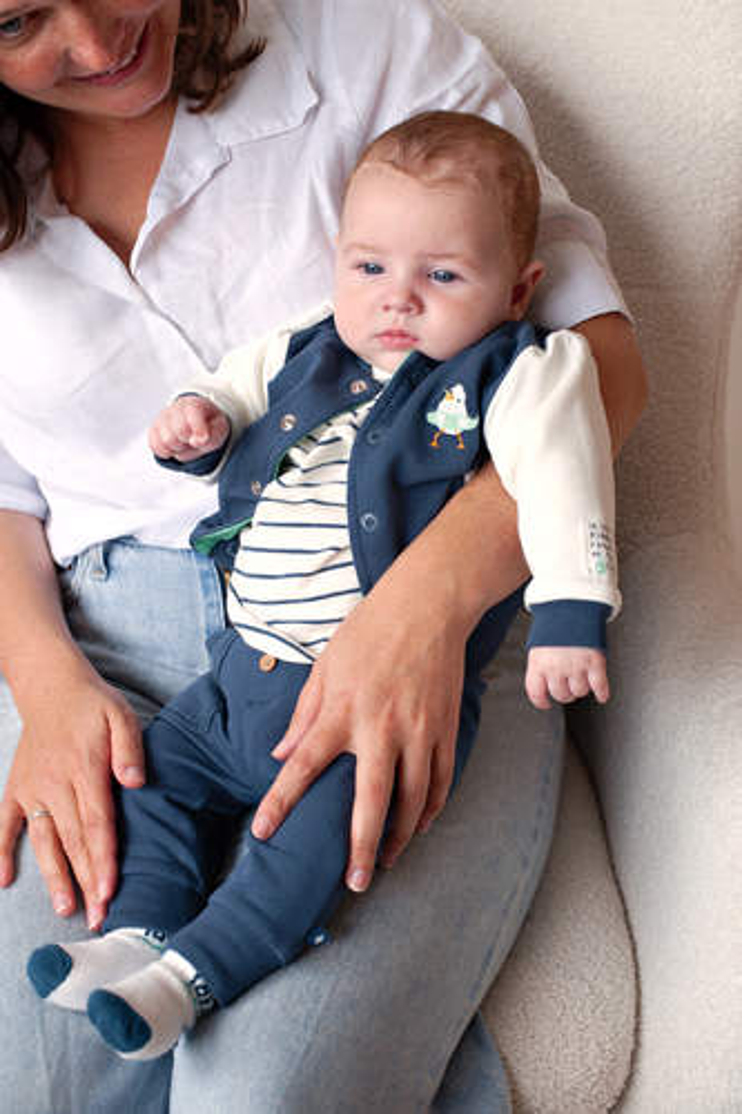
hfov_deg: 27.0
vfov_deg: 39.6
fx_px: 1547
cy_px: 557
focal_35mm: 50
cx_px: 371
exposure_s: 1/125
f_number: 6.3
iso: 400
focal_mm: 50
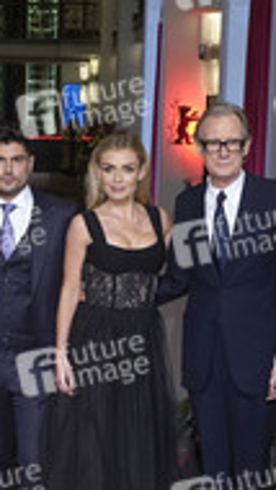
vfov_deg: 20.9
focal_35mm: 102
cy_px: 302
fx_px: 1326
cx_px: 14
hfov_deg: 11.8
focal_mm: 41
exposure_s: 1/80
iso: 1000
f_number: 7.1
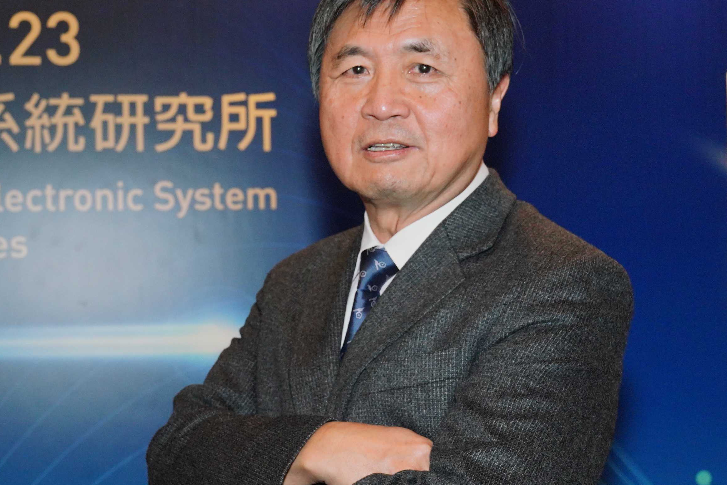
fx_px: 1656
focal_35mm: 82
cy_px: 256
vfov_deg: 16.7
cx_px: 270
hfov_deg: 24.7
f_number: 5.6
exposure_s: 1/160
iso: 1600
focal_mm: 37
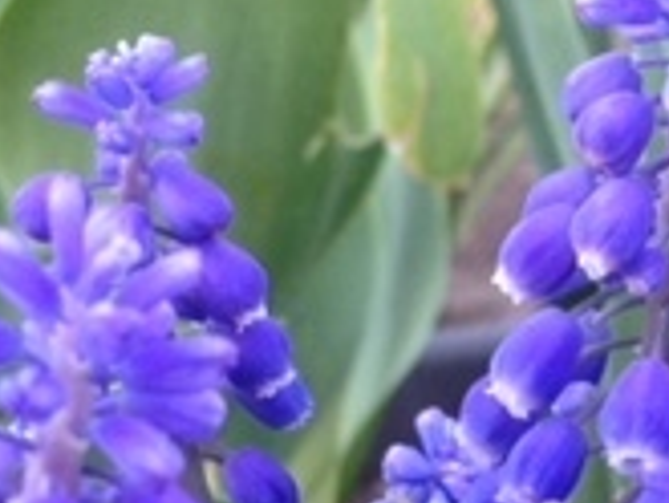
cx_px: 673
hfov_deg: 15.1
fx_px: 2476
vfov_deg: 11.3
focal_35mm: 128
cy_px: 661
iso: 100
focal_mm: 4.12
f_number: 2.4
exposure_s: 1/120
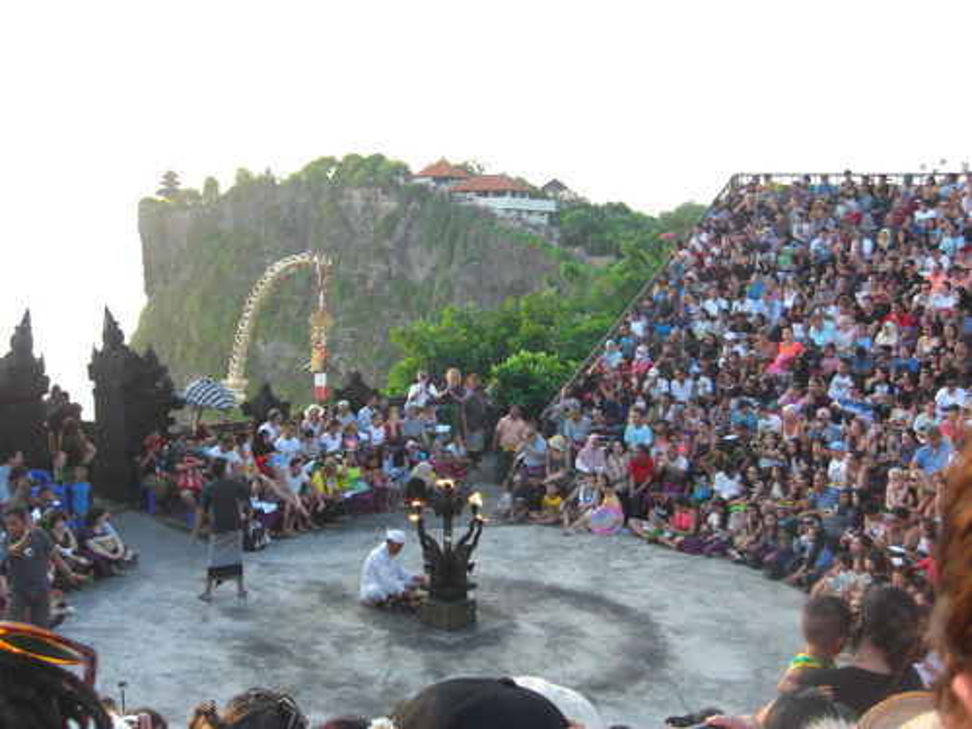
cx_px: 486
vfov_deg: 37.7
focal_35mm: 38
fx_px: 1067
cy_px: 364
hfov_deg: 49.0
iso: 100
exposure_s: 1/60
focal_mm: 7.9
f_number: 2.8
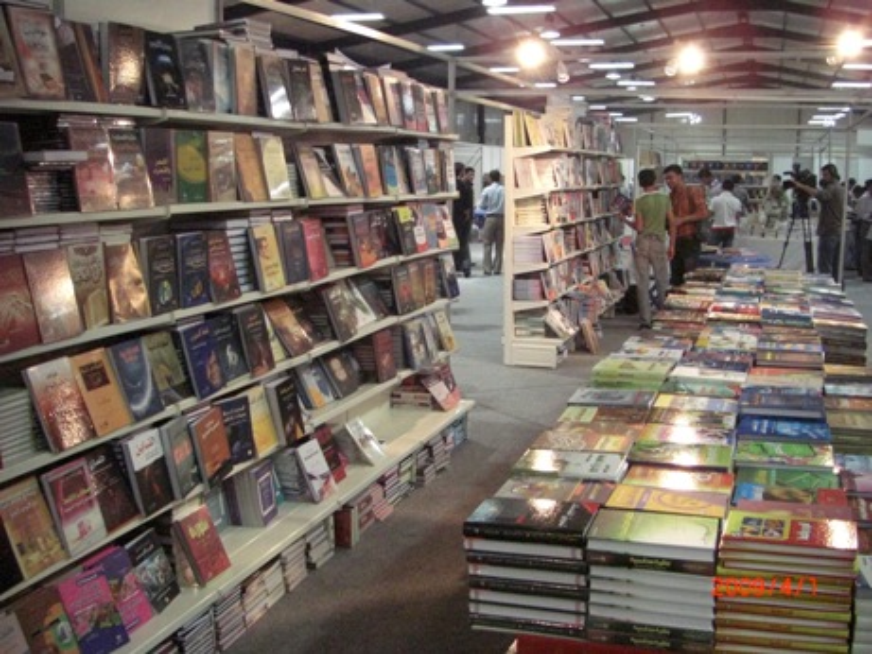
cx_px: 436
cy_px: 327
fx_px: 957
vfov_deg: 37.7
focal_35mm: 38
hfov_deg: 49.0
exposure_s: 1/100
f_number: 3.4
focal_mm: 6.3
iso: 800
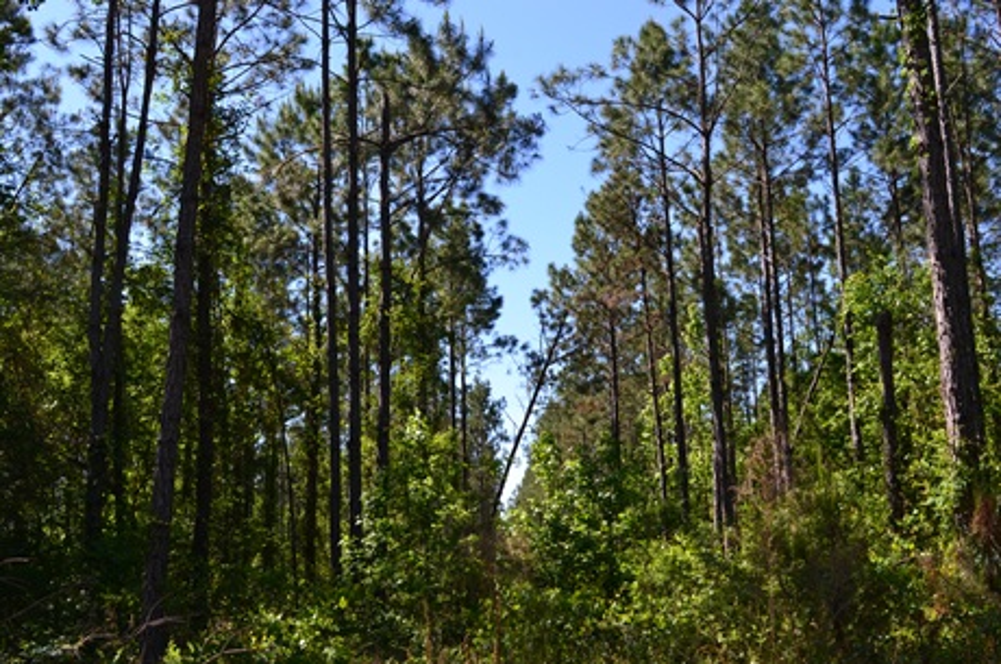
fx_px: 1083
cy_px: 332
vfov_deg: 34.1
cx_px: 500
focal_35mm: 39
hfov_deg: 49.6
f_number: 10
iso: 400
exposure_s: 1/250
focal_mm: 26
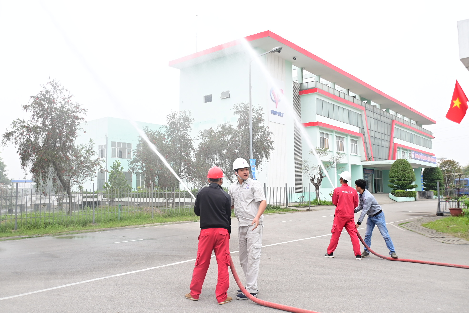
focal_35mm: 30
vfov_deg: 43.6
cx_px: 234
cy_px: 156
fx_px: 391
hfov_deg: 61.9
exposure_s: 1/200
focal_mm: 20
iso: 250
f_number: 3.5
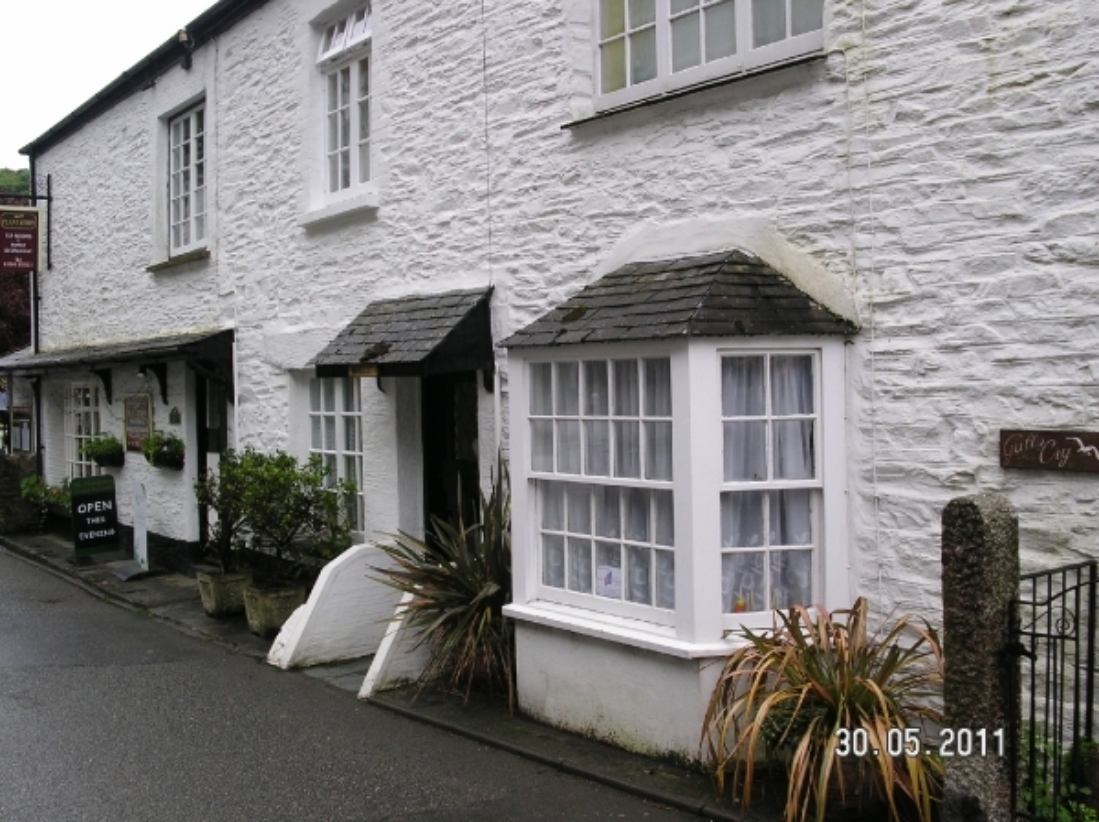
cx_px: 550
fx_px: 1205
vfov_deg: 37.7
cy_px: 411
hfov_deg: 49.0
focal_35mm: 38
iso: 100
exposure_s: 1/90
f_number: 5.6
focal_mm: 7.8
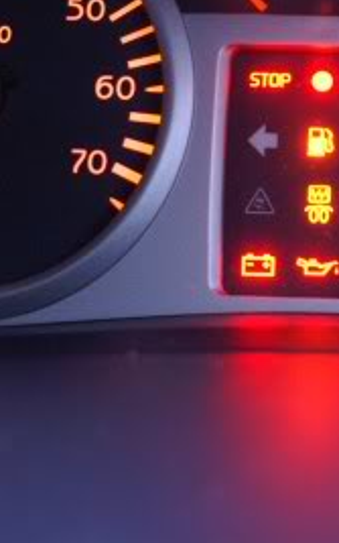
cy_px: 78
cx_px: 317
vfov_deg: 27.8
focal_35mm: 72
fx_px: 1064
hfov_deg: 17.8
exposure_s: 1/5
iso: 800
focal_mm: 18
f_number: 3.5
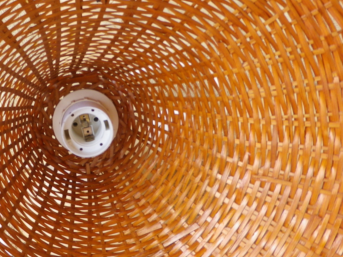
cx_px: 79
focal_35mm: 48
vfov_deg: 30.3
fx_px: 476
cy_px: 124
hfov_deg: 38.5
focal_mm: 4.5
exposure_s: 1/80
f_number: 3.5
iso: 80
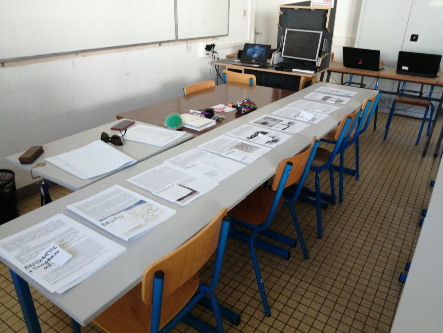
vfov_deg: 53.1
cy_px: 166
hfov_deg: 67.3
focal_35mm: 26
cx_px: 222
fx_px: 333
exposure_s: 1/36
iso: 160
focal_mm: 3.46
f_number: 1.8
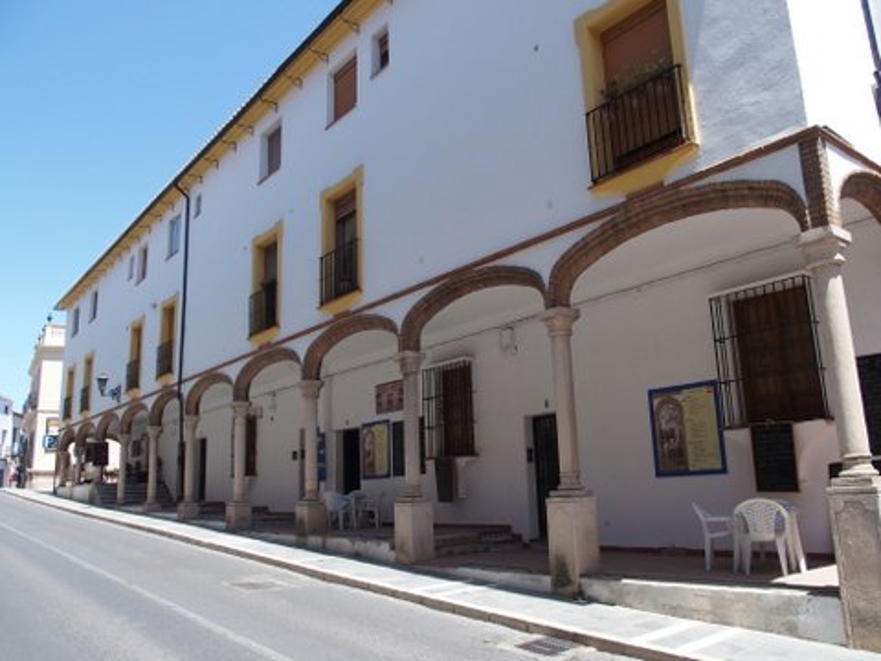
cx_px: 440
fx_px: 713
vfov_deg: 49.7
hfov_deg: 63.4
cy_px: 330
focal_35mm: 28
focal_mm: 6
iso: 100
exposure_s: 1/500
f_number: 3.5
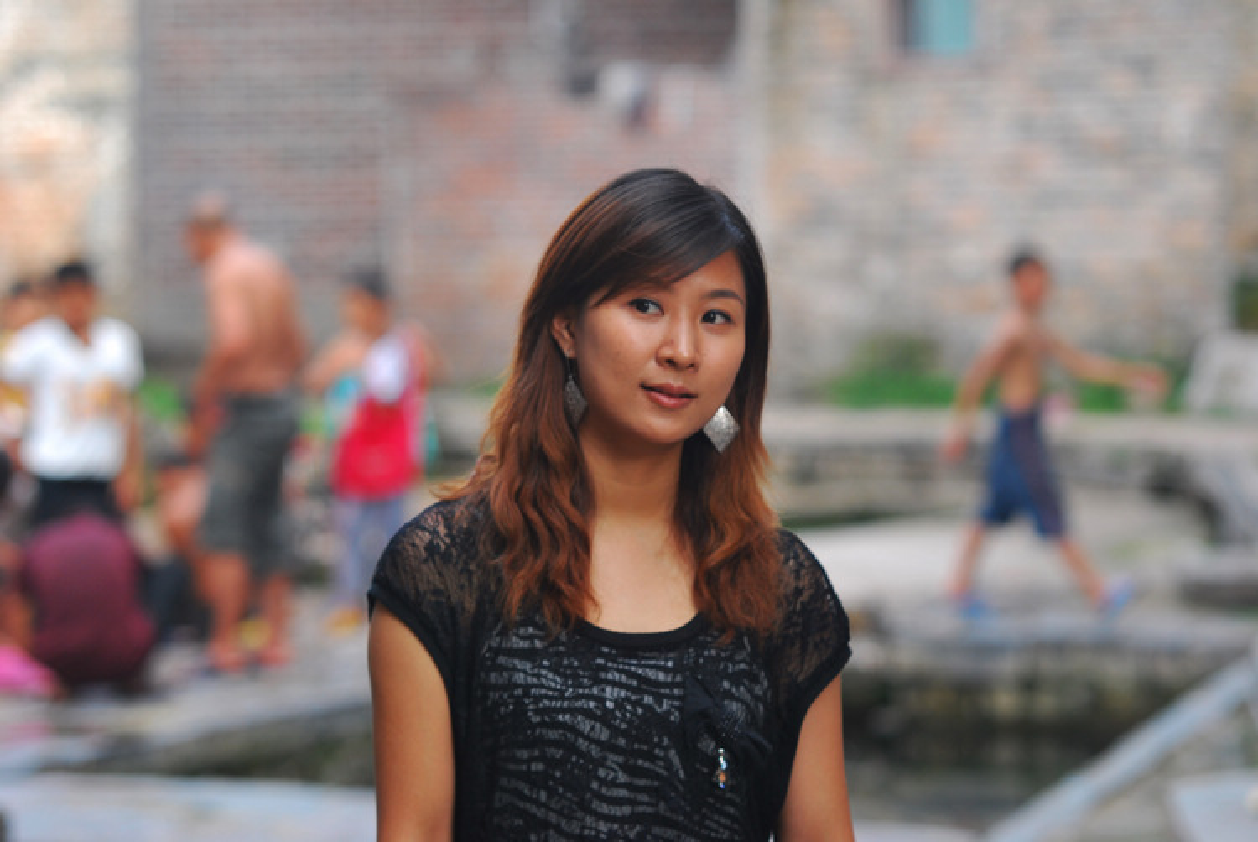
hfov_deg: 14.8
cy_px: 421
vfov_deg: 10.0
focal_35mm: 138
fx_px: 4828
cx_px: 629
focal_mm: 92
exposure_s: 1/125
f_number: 2.8
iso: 200
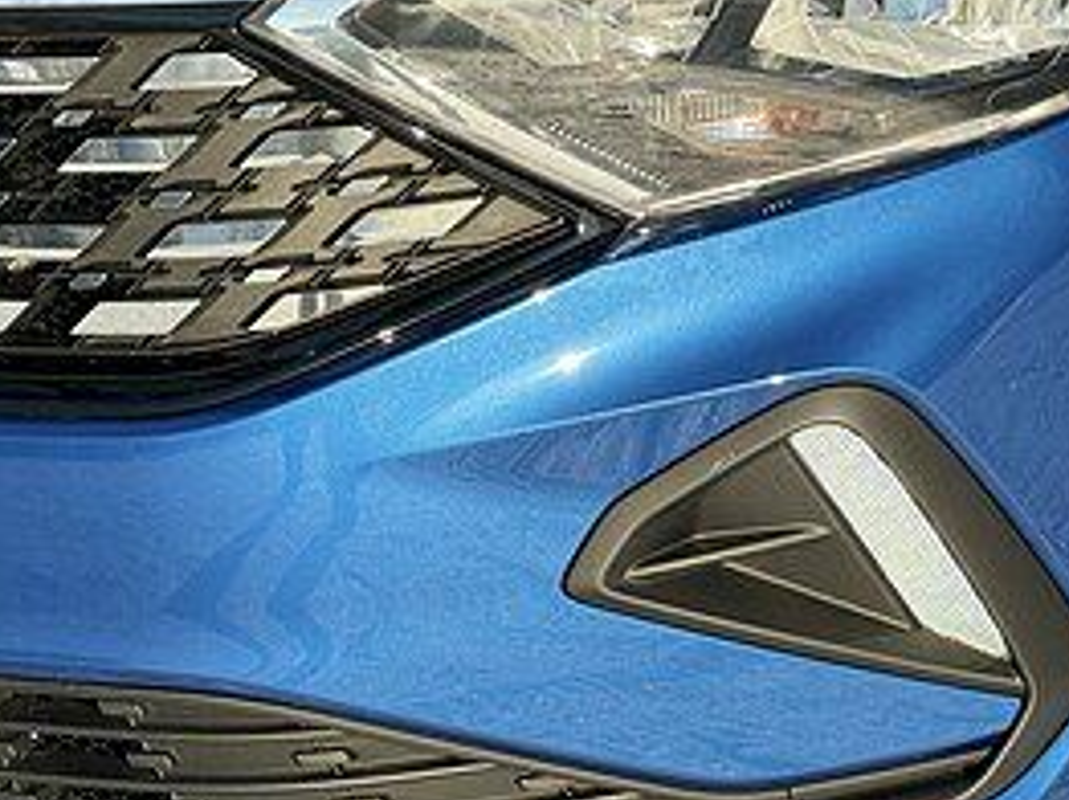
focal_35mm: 161
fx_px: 4967
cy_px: 155
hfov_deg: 12.3
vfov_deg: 9.2
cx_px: 714
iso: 25
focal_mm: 9
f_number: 2.8
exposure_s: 1/190
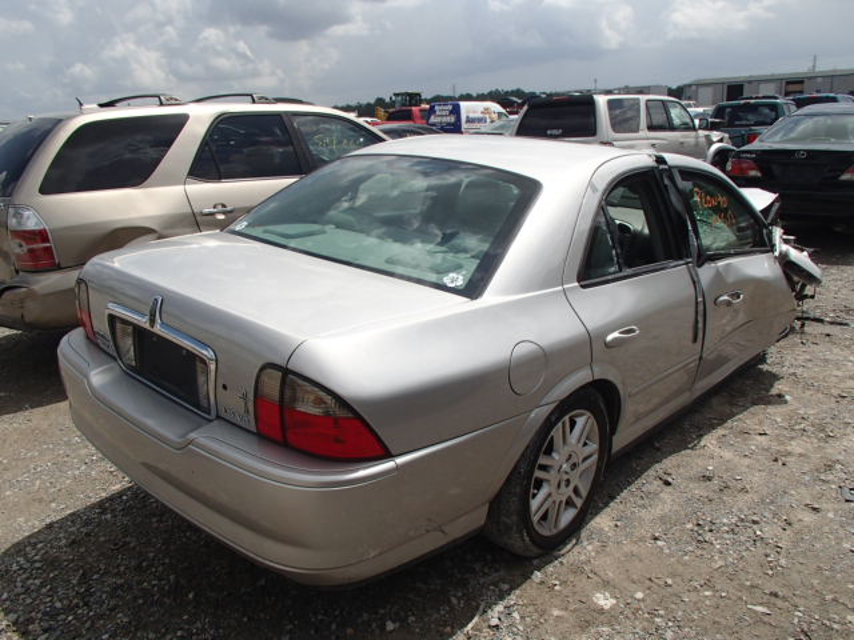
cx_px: 427
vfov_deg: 49.7
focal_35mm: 28
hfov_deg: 63.4
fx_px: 691
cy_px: 320
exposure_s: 1/200
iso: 100
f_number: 11
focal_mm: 5
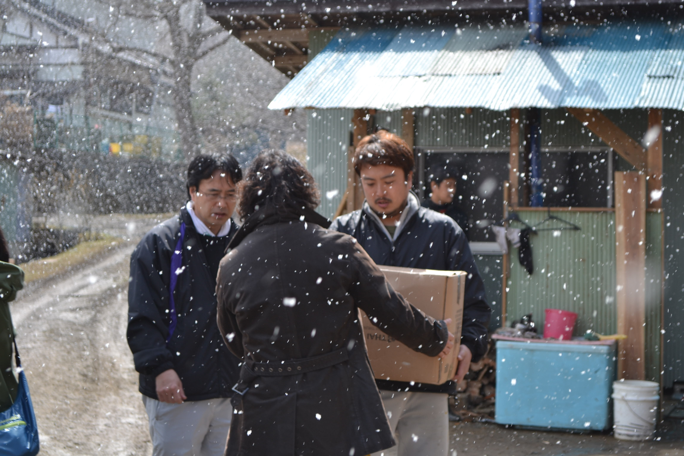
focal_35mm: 82
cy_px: 228
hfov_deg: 24.6
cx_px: 342
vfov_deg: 16.6
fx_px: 1567
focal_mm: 55
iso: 100
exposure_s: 1/160
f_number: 6.3
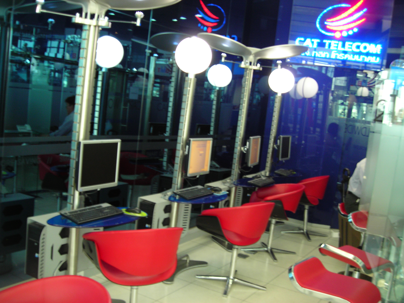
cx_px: 202
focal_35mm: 38
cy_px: 152
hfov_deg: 49.0
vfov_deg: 37.7
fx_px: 443
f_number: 3.2
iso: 86
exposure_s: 1/4.2
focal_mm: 6.3
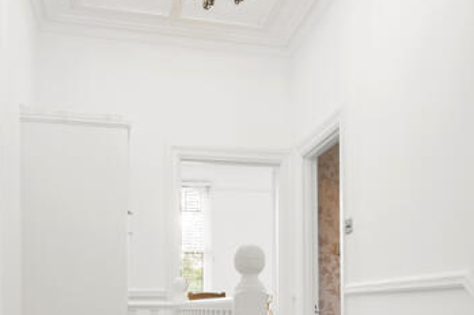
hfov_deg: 43.2
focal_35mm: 45
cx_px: 258
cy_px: 303
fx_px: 598
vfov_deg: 28.0
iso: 200
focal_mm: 15.5
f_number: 16
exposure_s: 1
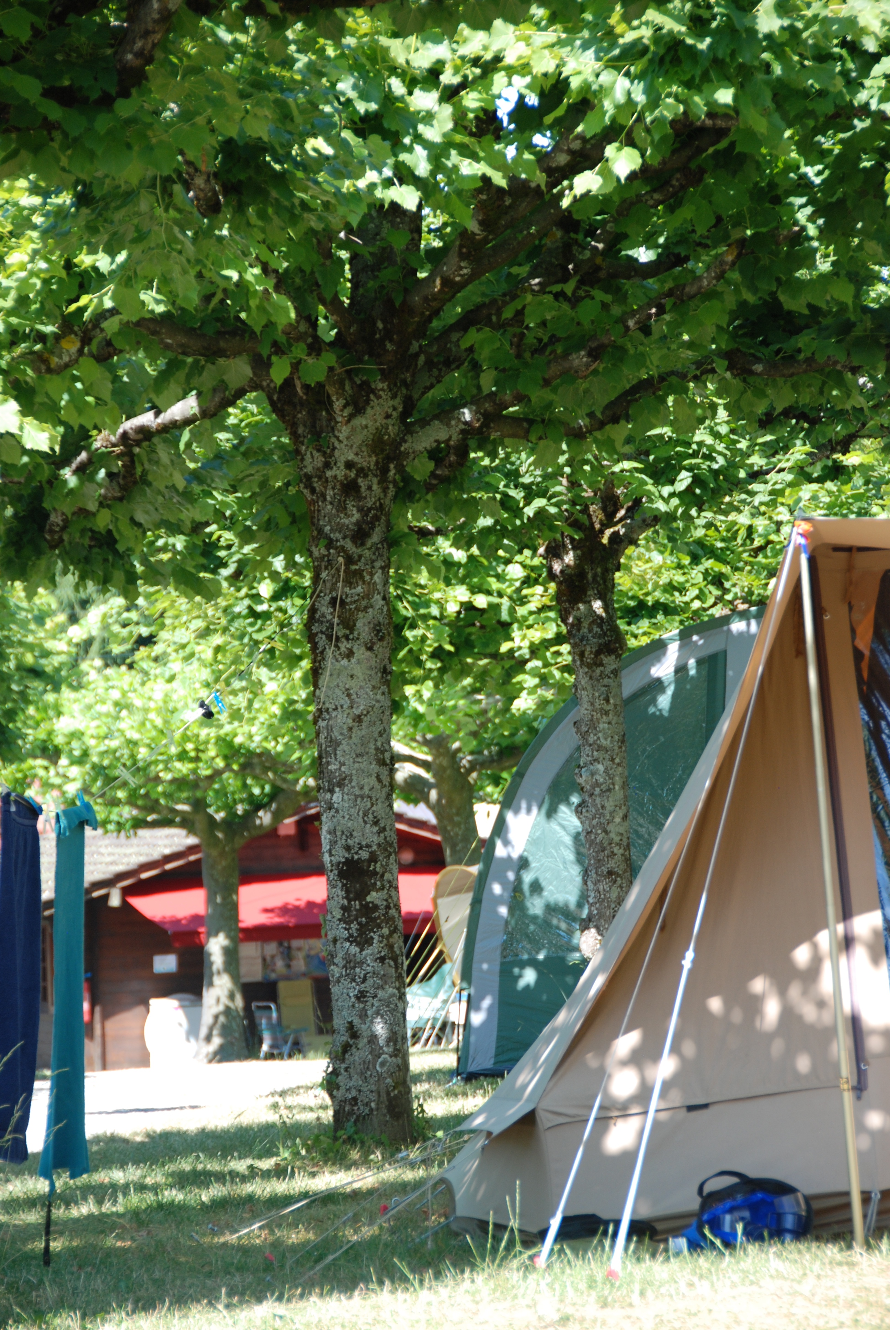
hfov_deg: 8.7
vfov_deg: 13.0
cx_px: 445
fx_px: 5824
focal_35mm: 158
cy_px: 665
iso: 200
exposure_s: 1/160
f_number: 5.6
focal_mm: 105
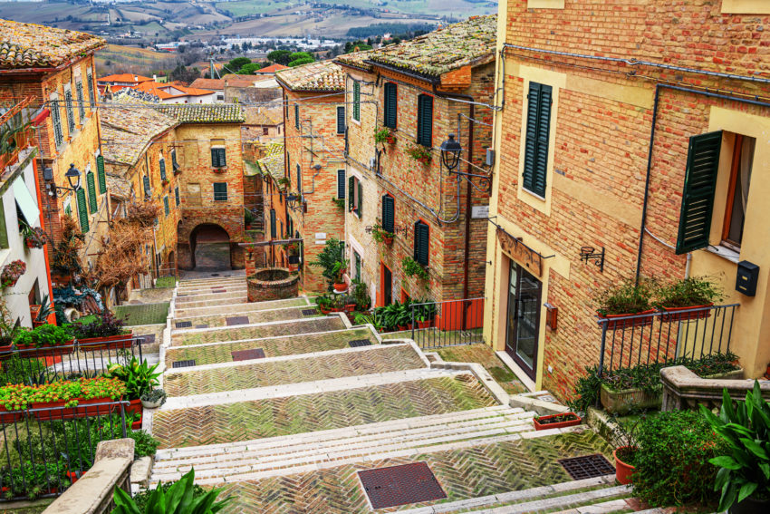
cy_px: 257
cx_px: 385
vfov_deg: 36.9
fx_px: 770
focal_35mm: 36
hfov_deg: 53.1
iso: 72
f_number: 8
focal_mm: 36
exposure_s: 1/80
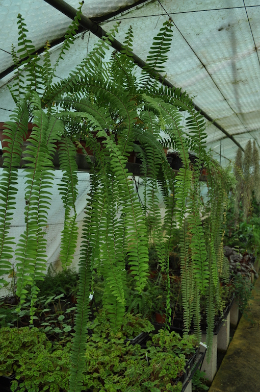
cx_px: 130
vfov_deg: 57.3
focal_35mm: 33
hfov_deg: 39.9
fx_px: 358
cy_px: 196
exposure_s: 1/160
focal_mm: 22
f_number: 6.3
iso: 200
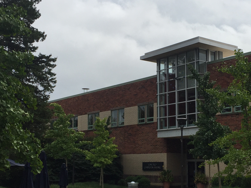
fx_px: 421
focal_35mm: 58
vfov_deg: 25.1
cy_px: 123
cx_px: 156
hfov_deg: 33.1
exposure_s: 1/2198
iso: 32
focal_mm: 4.15
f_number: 2.2
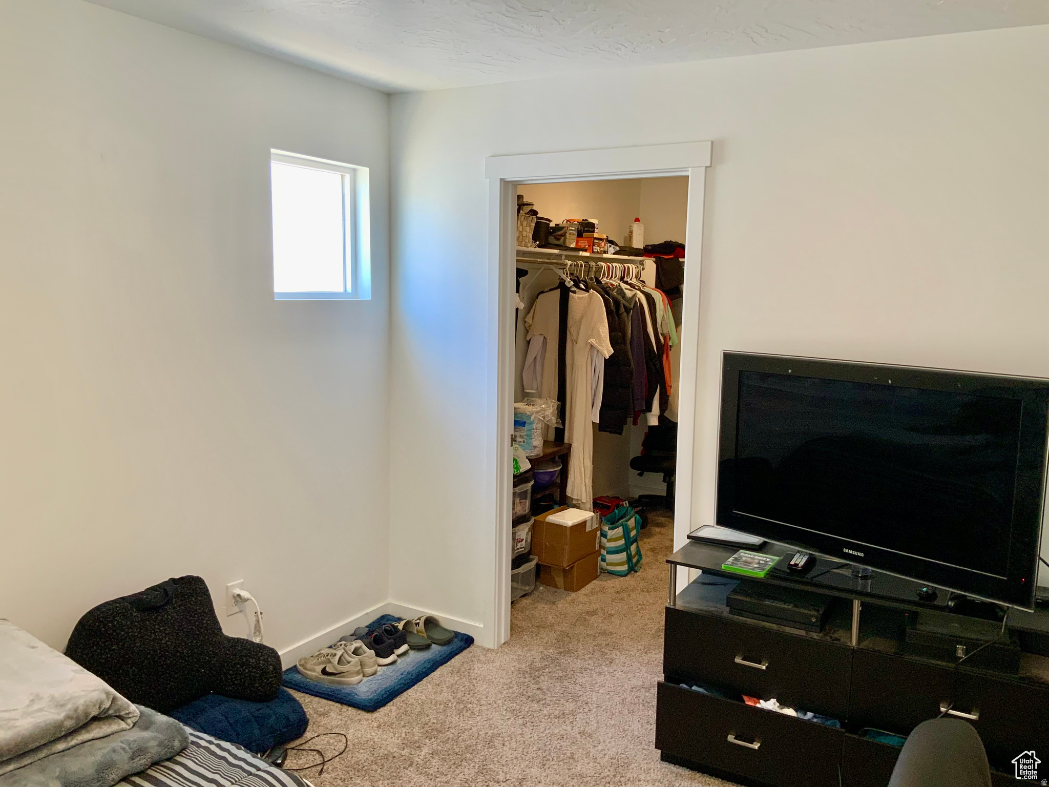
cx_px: 524
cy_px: 394
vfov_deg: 48.2
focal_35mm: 29
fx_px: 879
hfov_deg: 61.7
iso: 50
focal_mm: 3
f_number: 1.8
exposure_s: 1/60
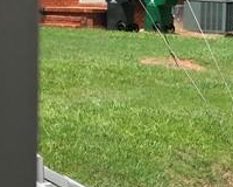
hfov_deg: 13.7
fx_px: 965
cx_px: 202
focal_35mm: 140
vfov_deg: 11.0
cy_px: 116
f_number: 1.8
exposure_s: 1/1104
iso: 20
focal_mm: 3.99
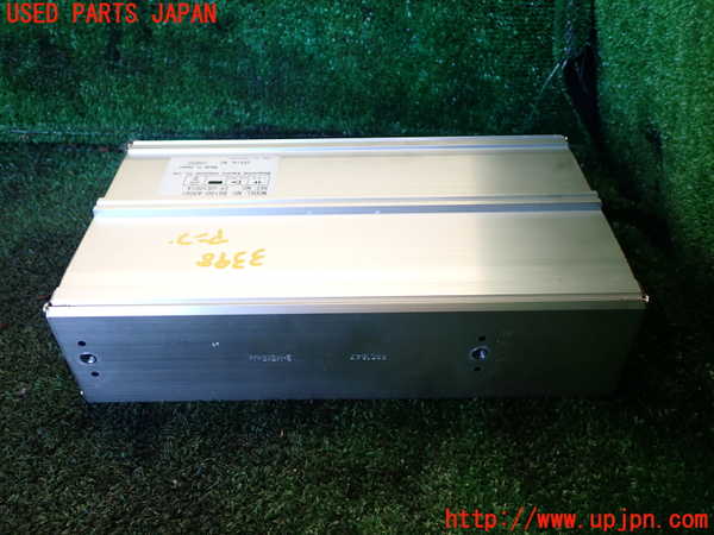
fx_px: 619
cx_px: 357
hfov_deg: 60.0
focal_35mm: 30
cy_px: 268
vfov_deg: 46.8
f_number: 2.3
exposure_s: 1/60
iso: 100
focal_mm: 5.4
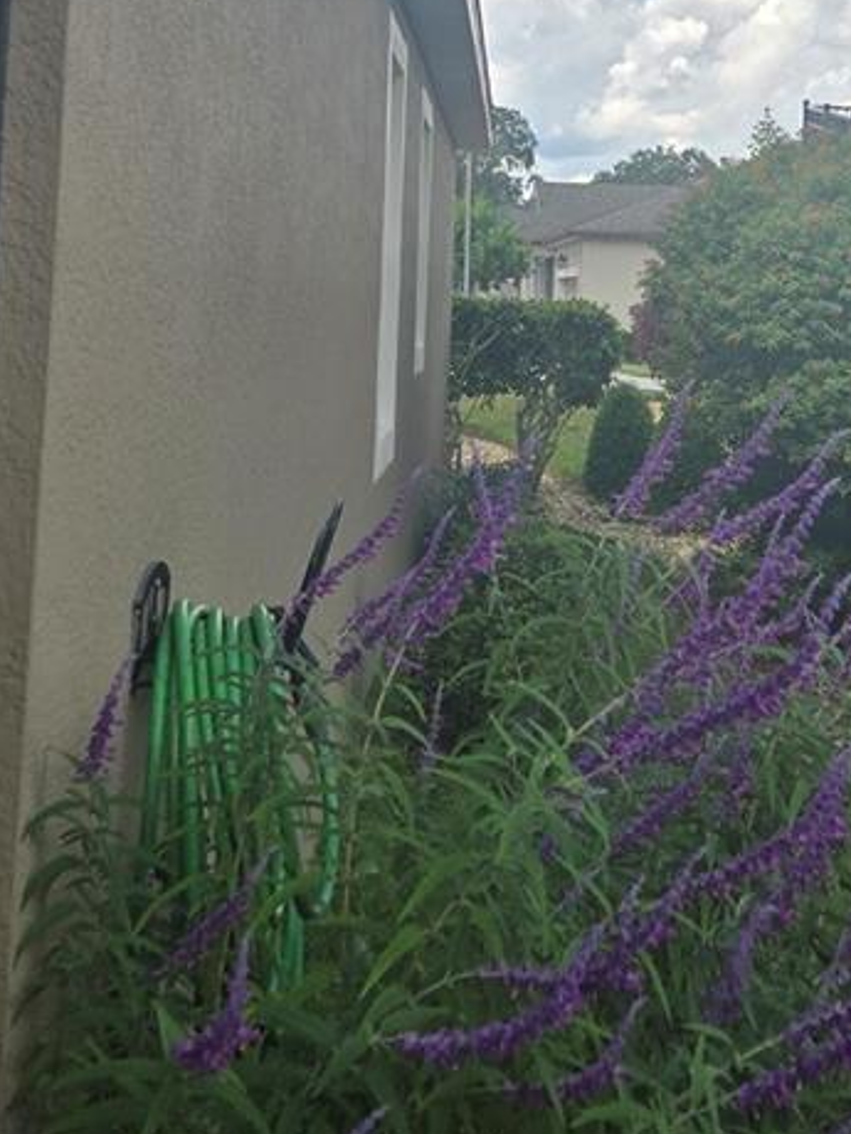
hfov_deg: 24.1
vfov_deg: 30.7
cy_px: 104
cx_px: 666
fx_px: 1967
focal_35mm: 60
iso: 25
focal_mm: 5.4
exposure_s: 1/1376
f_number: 1.8
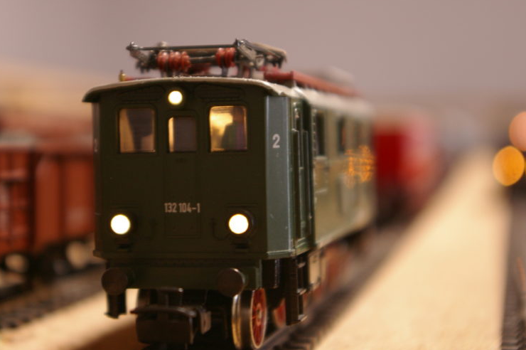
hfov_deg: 24.4
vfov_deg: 16.4
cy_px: 146
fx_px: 1212
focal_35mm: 83
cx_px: 184
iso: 400
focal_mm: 40
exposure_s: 1/8
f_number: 4.5
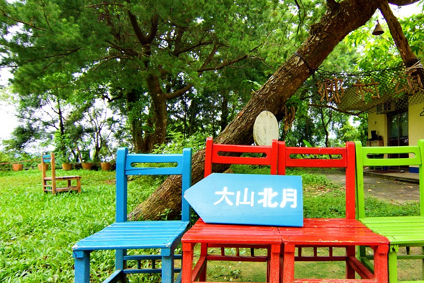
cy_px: 156
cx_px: 265
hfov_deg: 70.3
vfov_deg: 51.2
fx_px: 295
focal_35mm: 25
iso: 100
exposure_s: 1/100
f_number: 5
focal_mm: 12
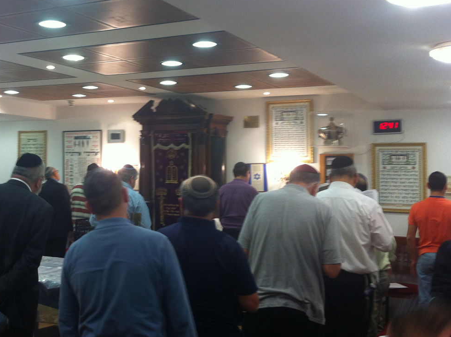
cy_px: 153
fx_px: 650
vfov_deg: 29.0
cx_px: 139
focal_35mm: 50
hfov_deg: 37.7
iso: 100
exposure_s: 1/15
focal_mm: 3.85
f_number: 2.8
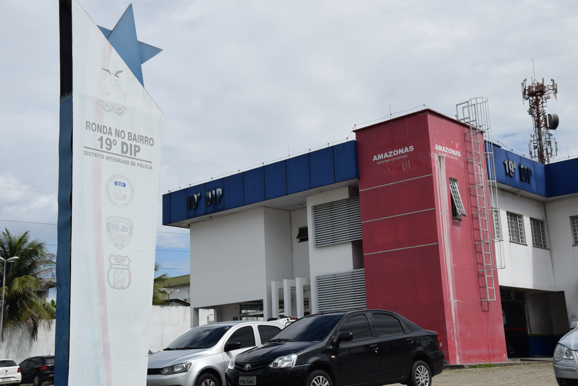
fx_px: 771
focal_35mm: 48
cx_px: 289
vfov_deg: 28.1
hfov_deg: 41.1
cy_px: 193
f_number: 10
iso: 200
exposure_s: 1/400
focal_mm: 32
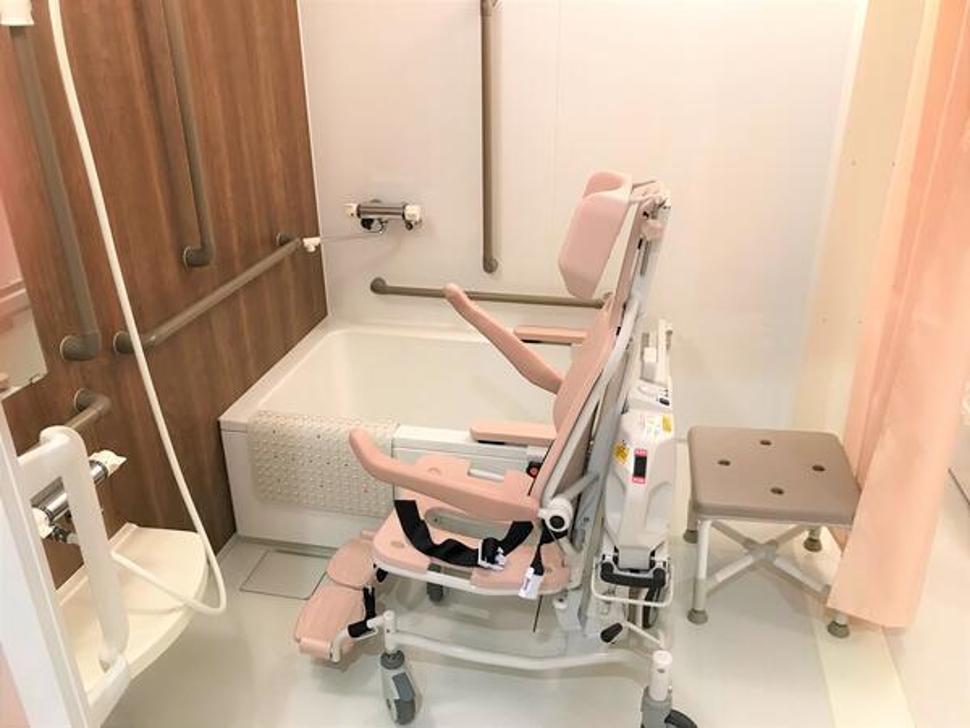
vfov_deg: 49.7
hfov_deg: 63.4
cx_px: 485
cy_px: 364
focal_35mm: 28
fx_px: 785
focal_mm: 3.99
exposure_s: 1/17
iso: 40
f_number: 1.8
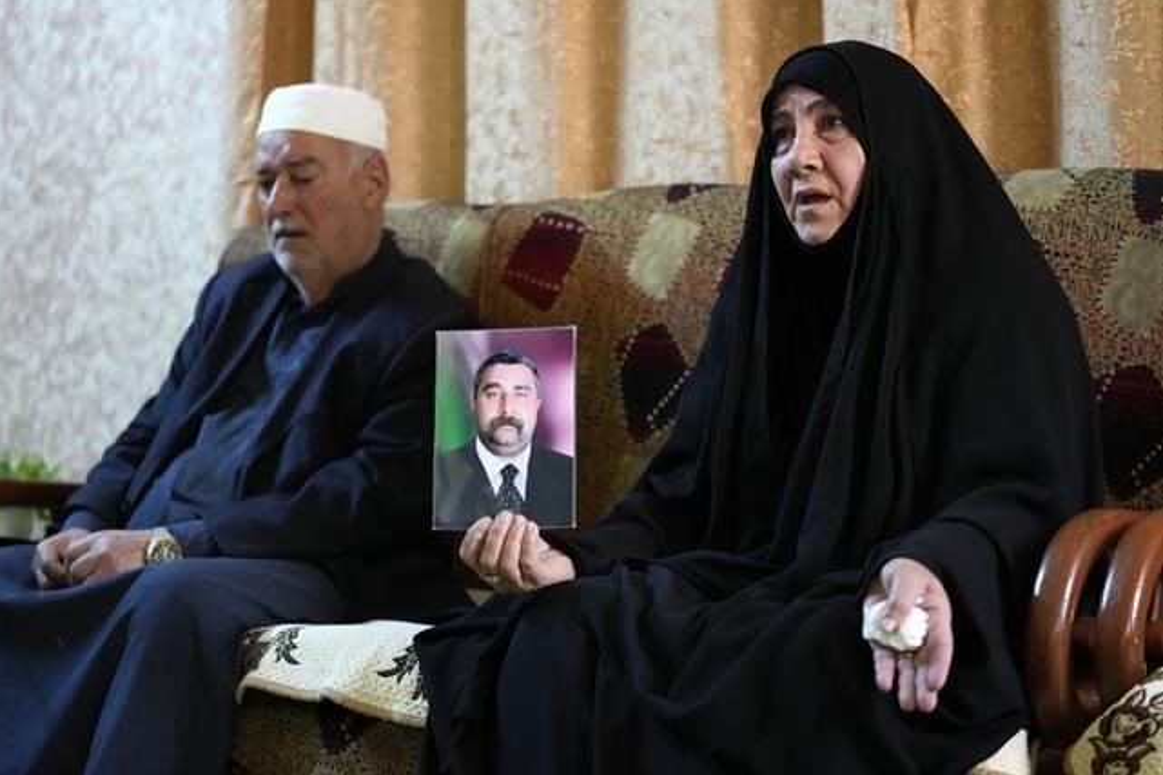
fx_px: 2293
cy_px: 386
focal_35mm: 71
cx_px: 575
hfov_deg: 28.5
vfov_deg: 19.2
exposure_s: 1/160
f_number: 2.8
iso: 3200
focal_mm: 70
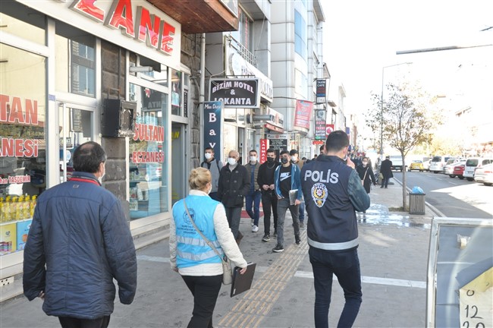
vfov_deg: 41.6
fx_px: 431
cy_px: 164
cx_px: 246
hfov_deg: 59.5
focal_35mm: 32
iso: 1250
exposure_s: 1/250
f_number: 8
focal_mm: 21
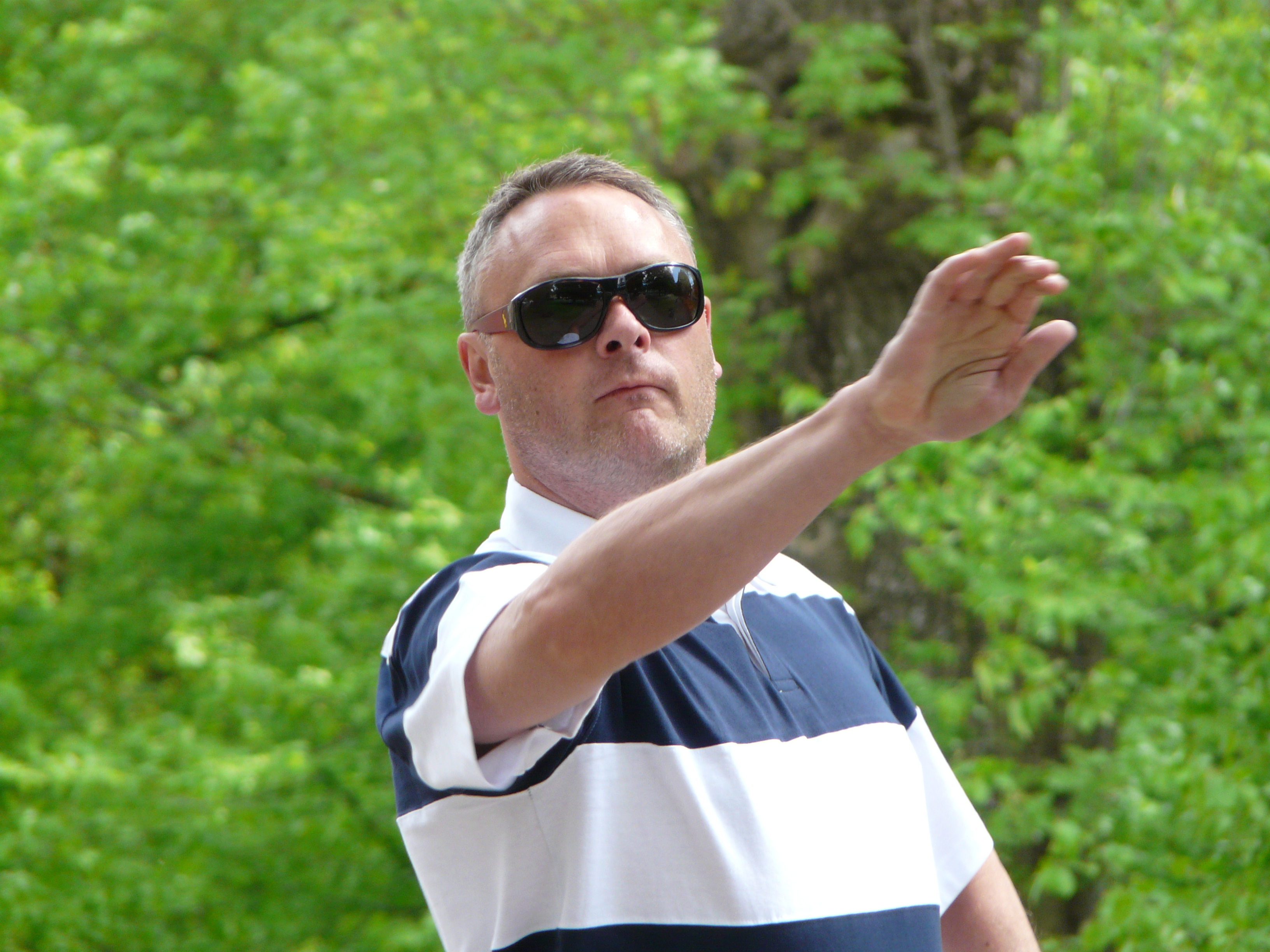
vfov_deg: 3.5
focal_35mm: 429
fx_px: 15739
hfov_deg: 4.6
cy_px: 476
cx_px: 635
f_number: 4.5
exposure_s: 1/100
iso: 160
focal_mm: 70.5
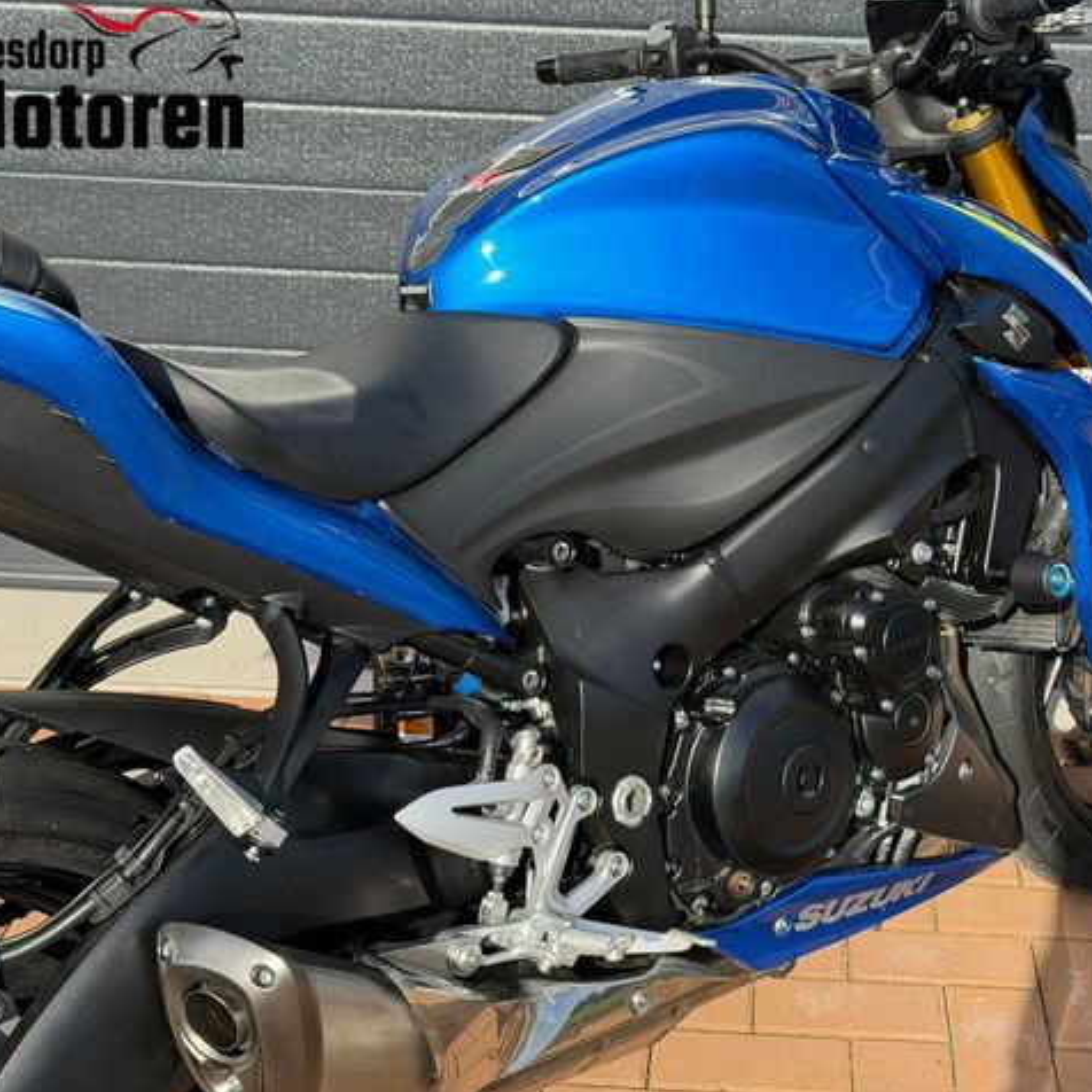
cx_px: 684
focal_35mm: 57
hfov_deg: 29.9
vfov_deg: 30.0
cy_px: 546
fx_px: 2034
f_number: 1.78
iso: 100
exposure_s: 1/2208
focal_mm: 6.76
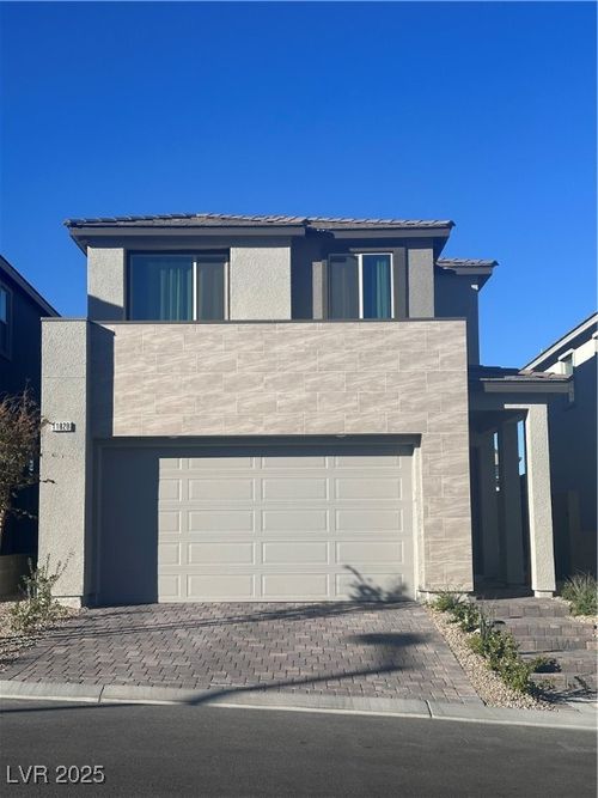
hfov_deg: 30.3
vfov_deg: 39.7
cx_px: 299
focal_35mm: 48
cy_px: 399
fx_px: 1106
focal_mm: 6.86
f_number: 1.78
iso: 64
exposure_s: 1/5000
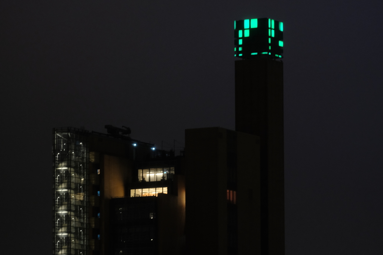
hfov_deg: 6.7
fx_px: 3277
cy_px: 128
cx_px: 192
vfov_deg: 4.5
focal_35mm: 308
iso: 3200
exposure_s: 1/6
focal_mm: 205.2
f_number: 5.6
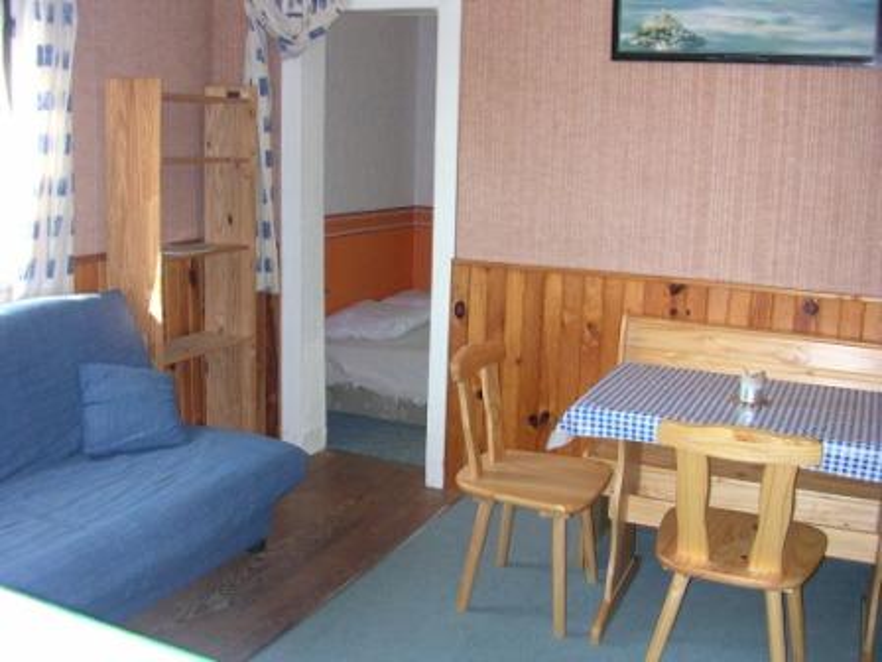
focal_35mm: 37
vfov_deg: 38.7
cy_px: 331
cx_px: 441
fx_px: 943
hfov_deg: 50.1
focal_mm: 5.6
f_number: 2.7
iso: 329
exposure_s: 1/60
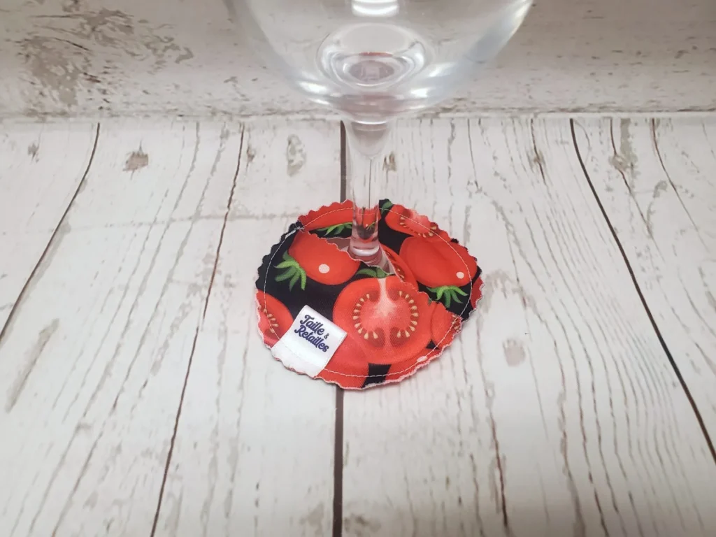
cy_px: 268
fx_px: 538
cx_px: 358
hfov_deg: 67.3
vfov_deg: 53.1
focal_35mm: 26
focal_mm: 4.3
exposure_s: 1/120
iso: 250
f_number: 2.4
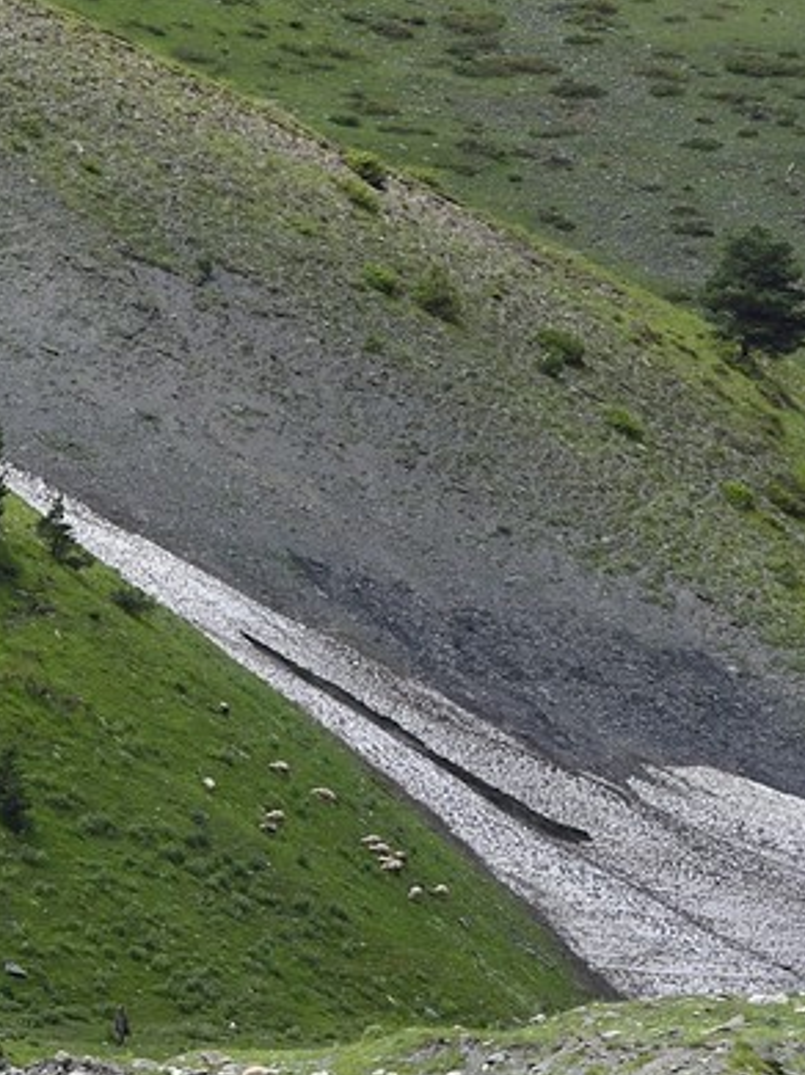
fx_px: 8567
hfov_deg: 5.2
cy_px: 750
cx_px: -1356
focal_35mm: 276
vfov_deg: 7.2
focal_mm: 70
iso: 320
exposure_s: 1/250
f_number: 14
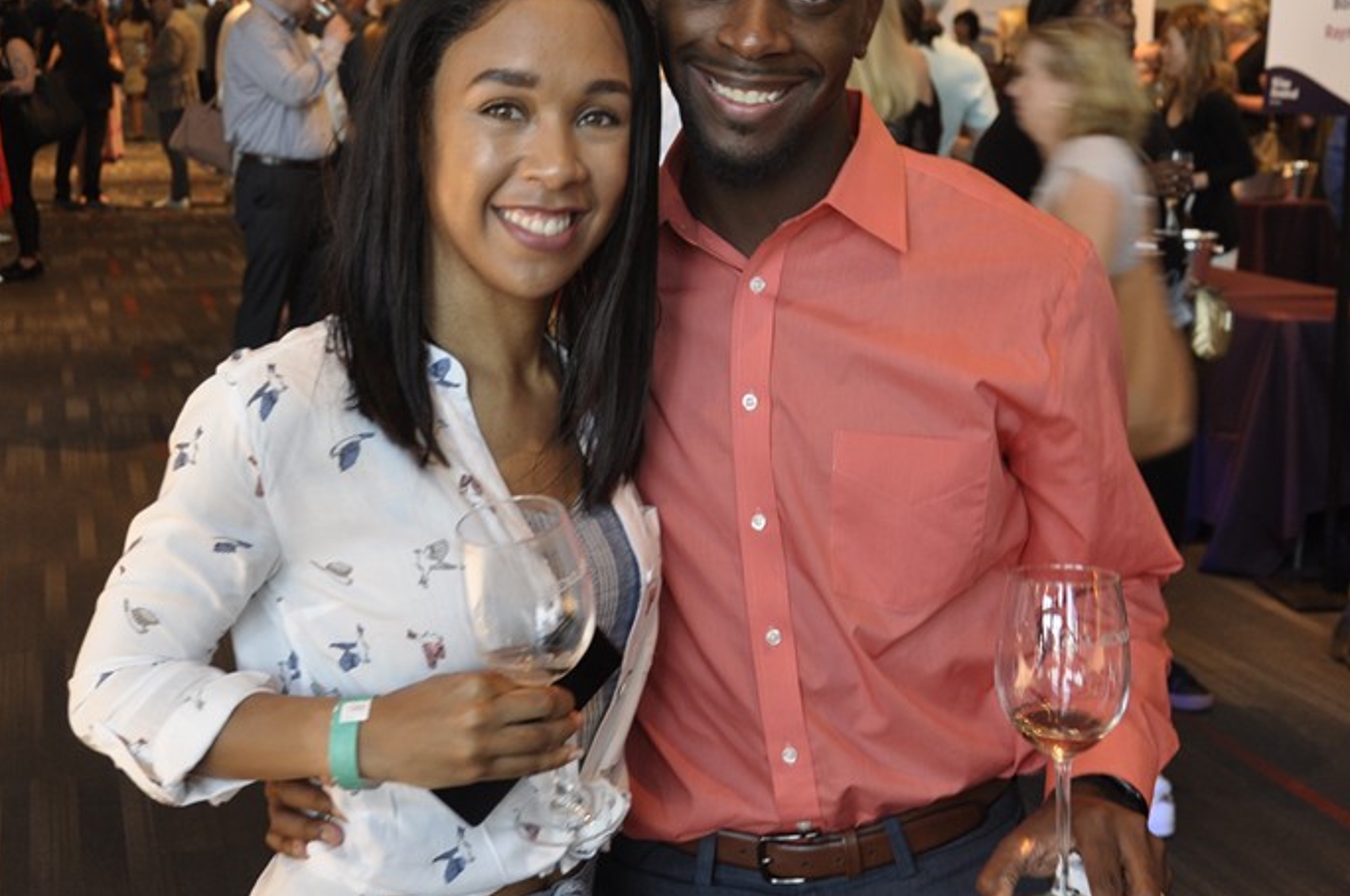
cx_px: 568
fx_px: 2134
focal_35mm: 57
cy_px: 357
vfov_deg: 23.7
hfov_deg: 35.0
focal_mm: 26
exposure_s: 1/20
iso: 400
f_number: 5
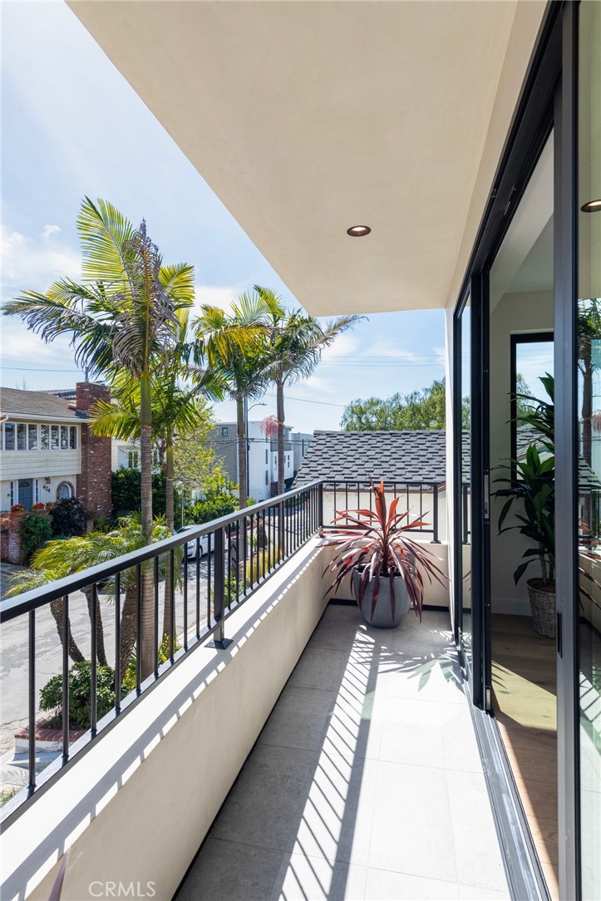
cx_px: 300
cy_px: 450
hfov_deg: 61.9
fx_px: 501
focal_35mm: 20
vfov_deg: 84.0
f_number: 9
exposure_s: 1/800
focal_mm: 20
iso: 800
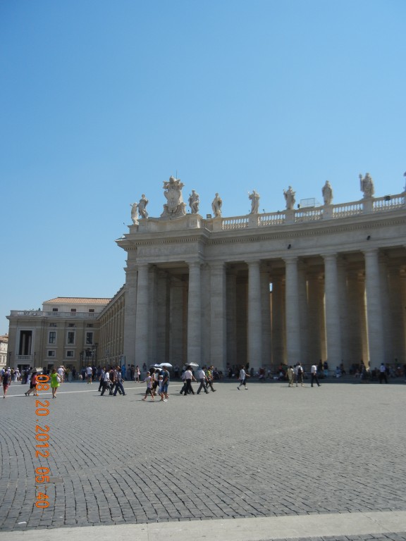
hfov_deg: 41.8
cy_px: 270
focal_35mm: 34
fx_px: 532
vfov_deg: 54.0
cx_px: 203
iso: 160
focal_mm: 6.2
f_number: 7.2
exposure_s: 1/426
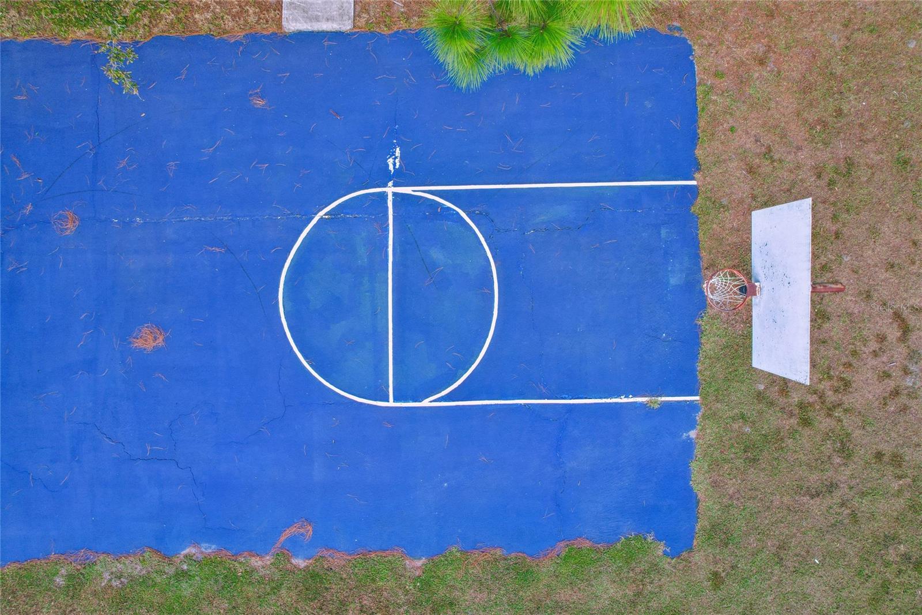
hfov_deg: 78.6
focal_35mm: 22
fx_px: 563
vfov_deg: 57.2
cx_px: 461
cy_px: 308
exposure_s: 1/320
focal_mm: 8.4
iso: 100
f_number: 2.8
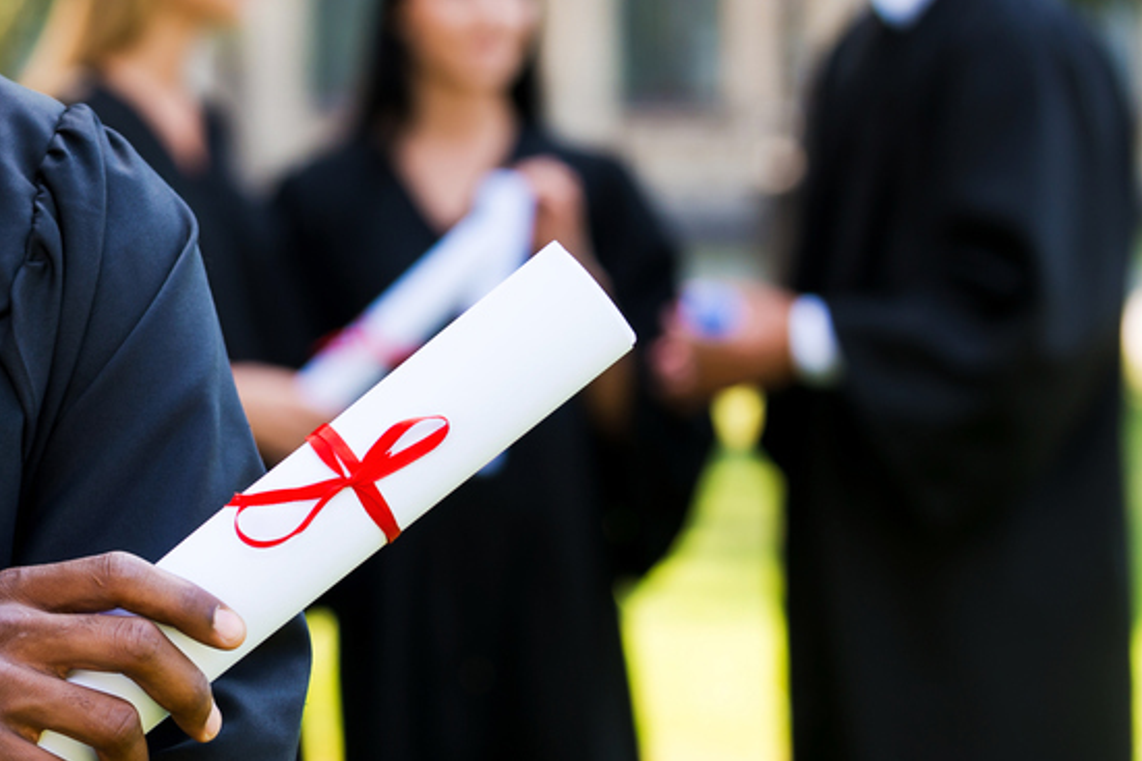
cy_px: 107
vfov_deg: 6.7
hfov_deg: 10.0
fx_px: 6501
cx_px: -48
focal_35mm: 205
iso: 100
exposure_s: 1/160
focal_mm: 90
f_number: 4
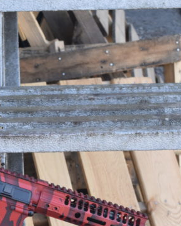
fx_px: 684
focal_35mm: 102
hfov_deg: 14.7
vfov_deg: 18.6
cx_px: -13
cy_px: 180
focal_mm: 29
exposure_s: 1/200
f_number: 7.1
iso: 400
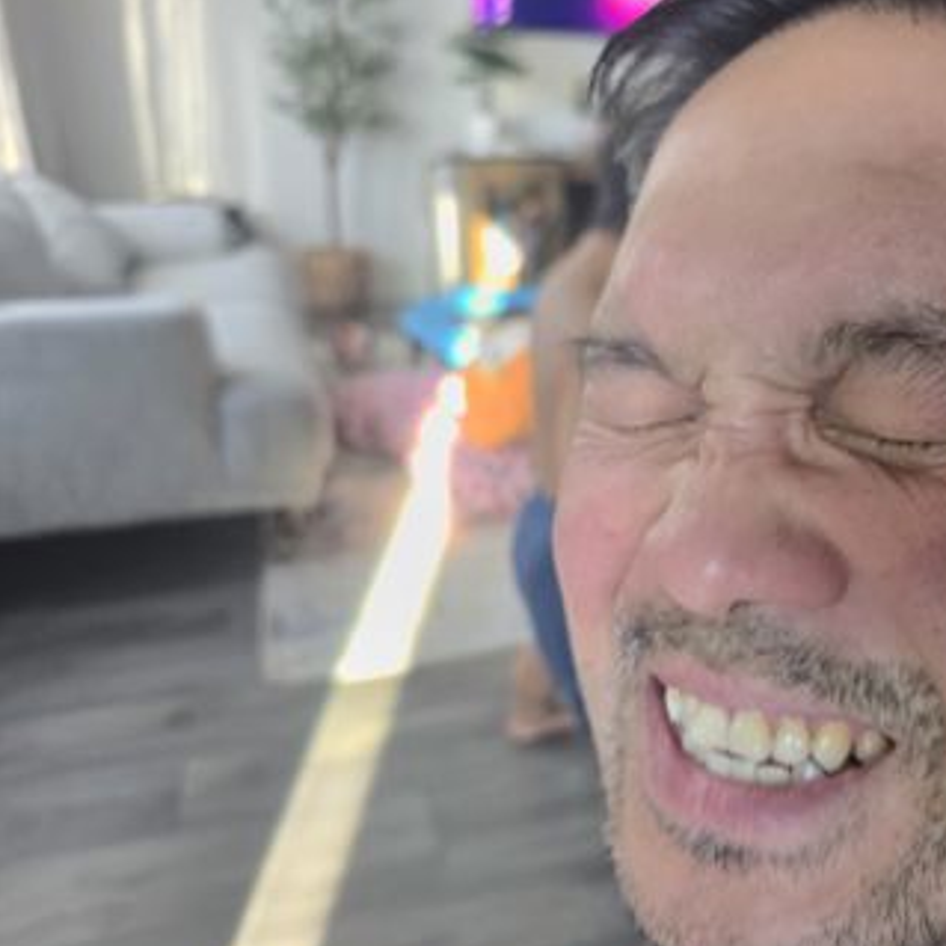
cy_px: 480
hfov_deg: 55.8
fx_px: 866
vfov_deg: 57.3
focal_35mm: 28
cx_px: 646
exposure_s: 1/120
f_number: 1.7
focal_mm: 6.3
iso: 160
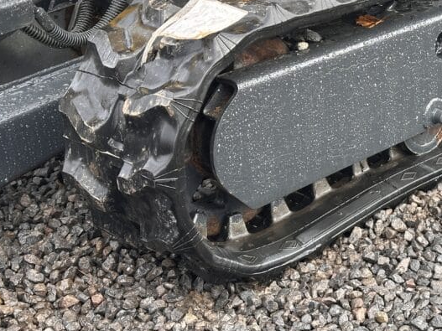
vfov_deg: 17.9
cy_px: 82
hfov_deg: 23.4
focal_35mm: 82
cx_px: 365
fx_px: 1047
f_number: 1.78
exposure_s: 1/195
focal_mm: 6.86
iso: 64
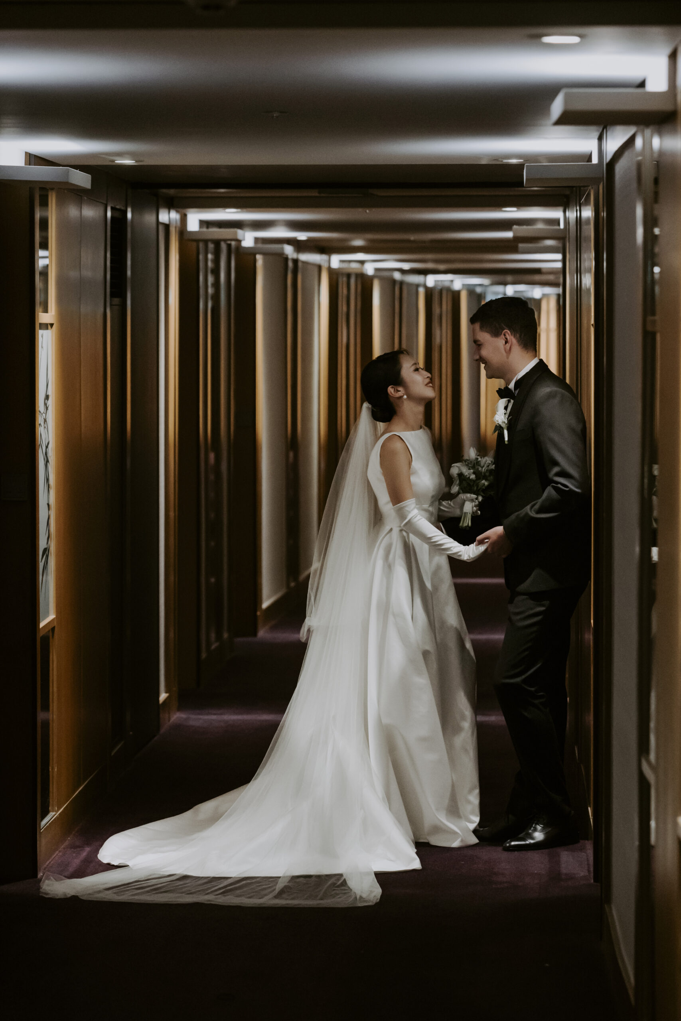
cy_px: 510
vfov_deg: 20.0
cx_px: 340
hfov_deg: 13.4
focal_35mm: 102
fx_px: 2894
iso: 6400
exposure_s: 1/250
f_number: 4
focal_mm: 102
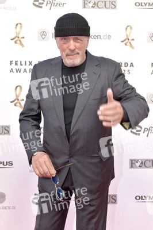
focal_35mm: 36
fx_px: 230
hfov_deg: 36.8
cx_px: 76
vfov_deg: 53.2
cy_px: 115
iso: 400
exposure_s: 1/200
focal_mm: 36
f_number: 5.6
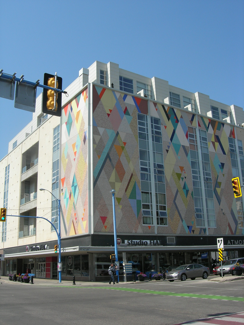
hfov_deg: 37.7
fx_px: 357
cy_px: 162
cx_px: 122
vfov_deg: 49.0
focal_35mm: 38
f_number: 4.8
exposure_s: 1/678
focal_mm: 7.8
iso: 64
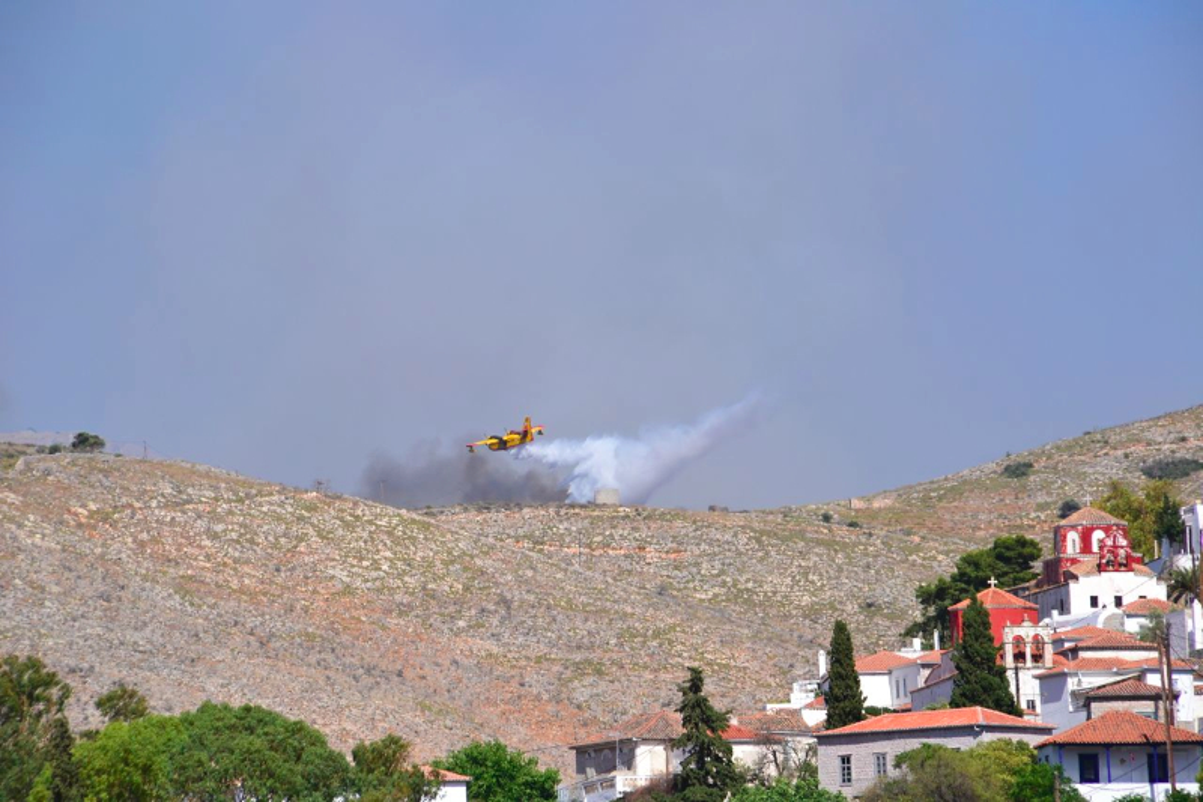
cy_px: 401
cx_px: 602
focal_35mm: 248
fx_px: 8268
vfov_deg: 5.5
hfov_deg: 8.3
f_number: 11
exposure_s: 1/500
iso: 250
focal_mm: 165
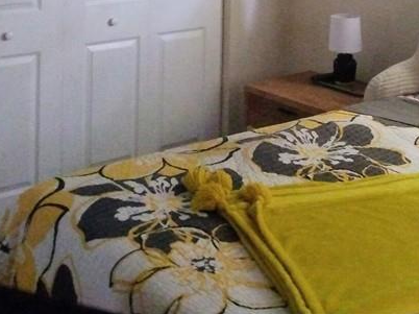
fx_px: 617
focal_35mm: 51
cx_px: 289
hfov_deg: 37.0
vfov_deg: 25.0
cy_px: -86
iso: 1597
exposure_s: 1/15
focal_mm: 3.54
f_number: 2
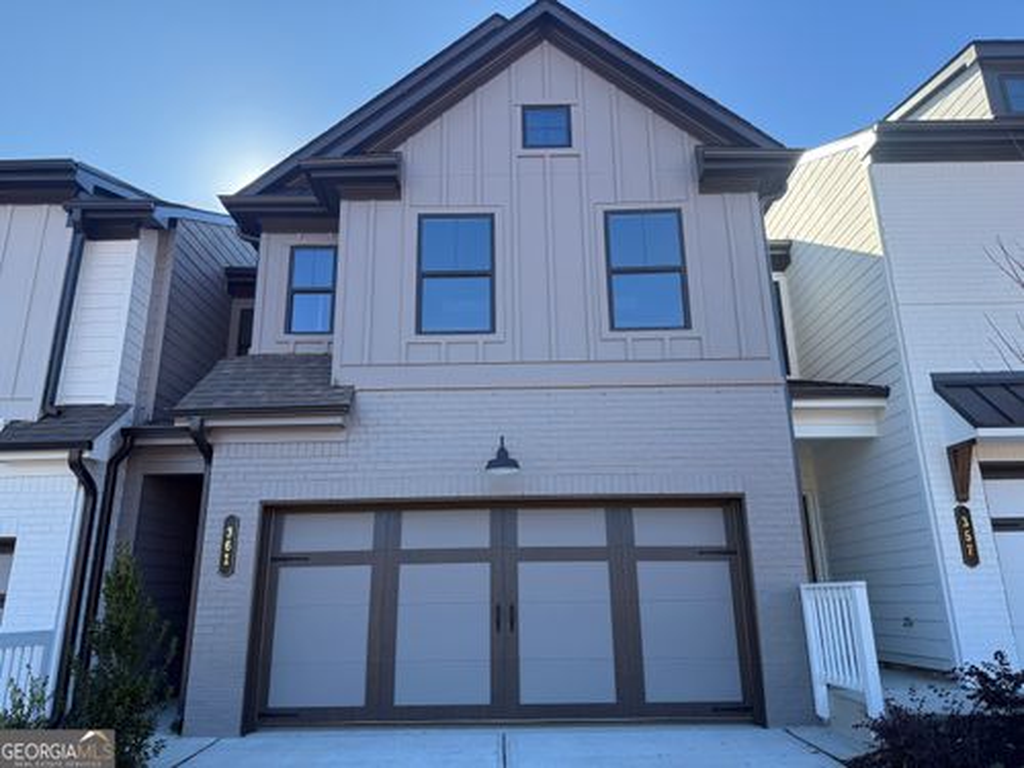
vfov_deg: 56.8
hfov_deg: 71.6
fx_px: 710
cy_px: 384
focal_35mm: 24
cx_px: 512
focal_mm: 6.76
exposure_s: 1/1464
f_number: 1.78
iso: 100
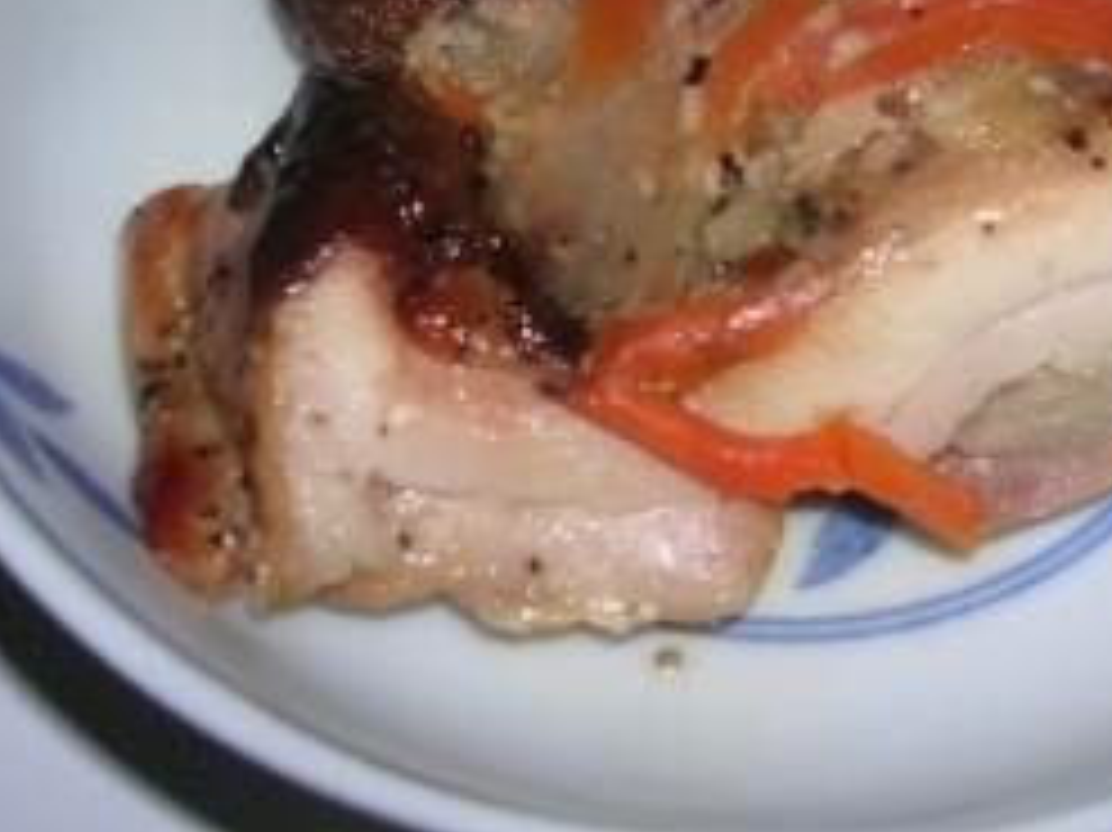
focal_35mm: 69
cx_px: 747
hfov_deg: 28.0
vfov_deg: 20.8
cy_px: 81
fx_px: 2215
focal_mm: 5.8
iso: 50
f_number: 2.8
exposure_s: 1/60.1
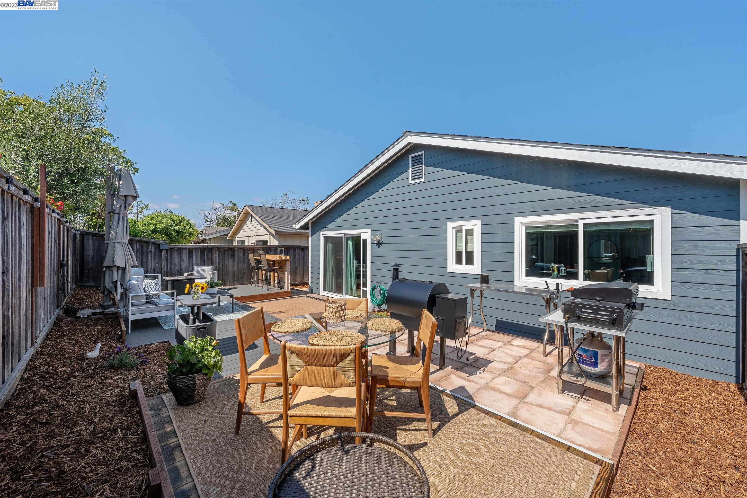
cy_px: 249
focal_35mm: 14
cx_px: 374
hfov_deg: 104.3
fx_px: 290
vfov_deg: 81.2
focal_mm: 14
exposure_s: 1/320
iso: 125
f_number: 9
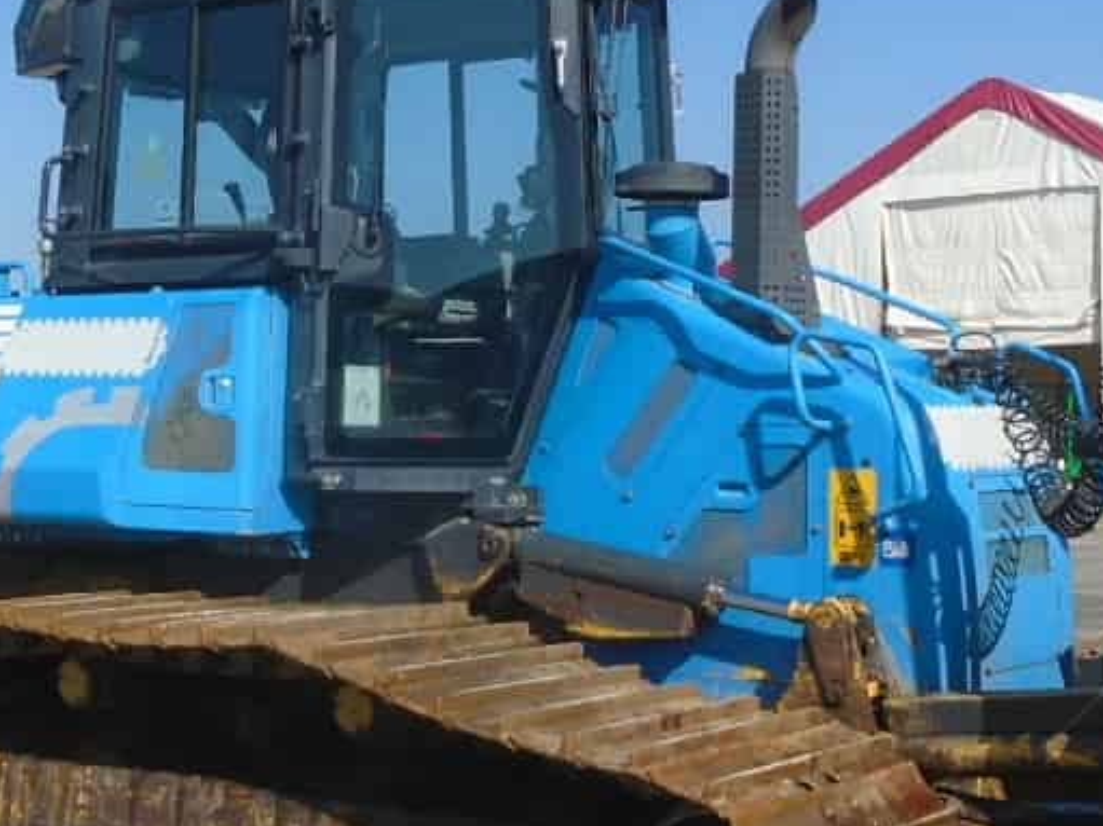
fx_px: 2166
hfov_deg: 28.6
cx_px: 572
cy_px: 397
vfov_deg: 21.6
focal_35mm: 68
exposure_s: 1/250
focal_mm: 4.6
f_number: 8
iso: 100
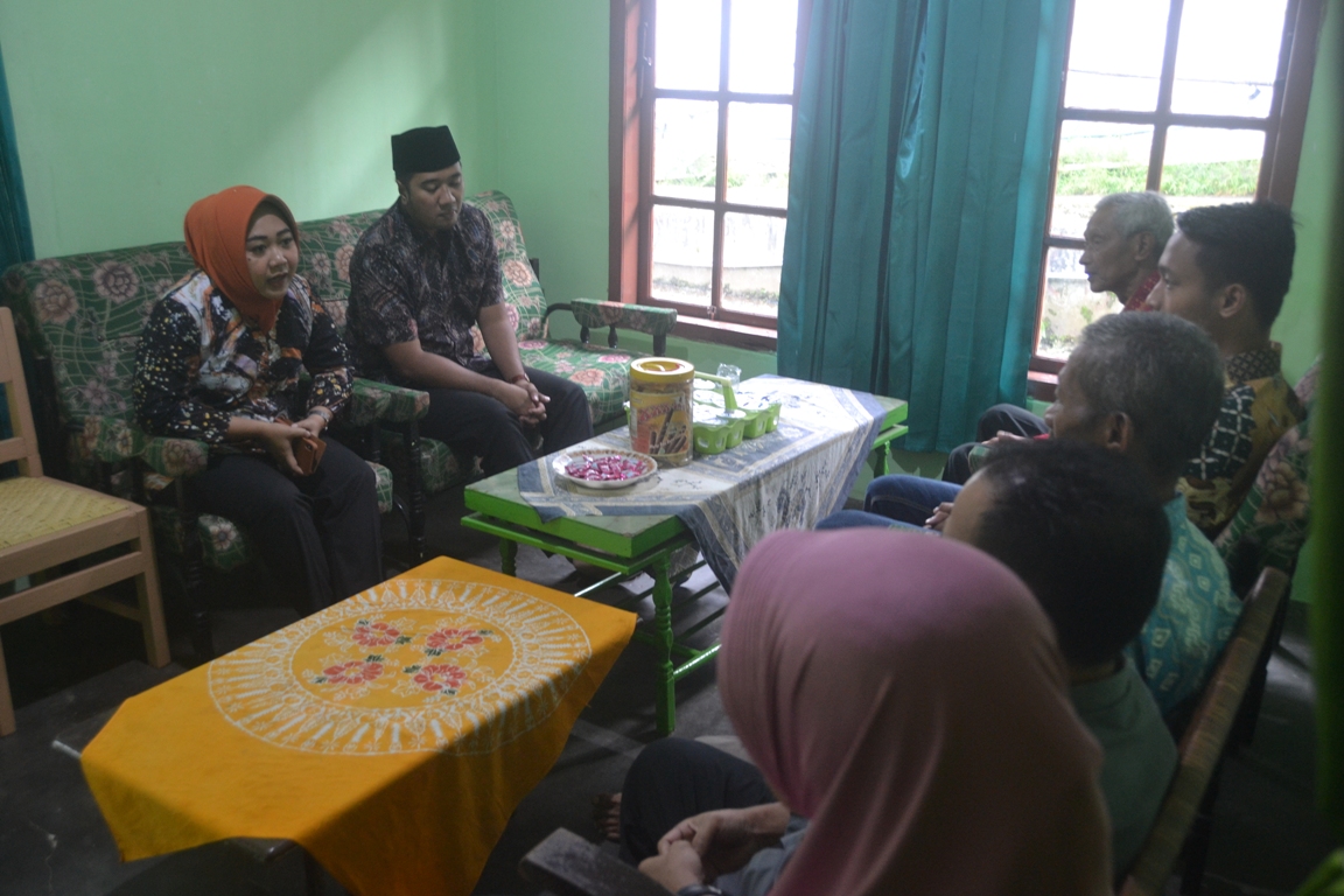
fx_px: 1232
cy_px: 448
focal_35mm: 33
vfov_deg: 40.0
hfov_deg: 57.2
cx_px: 672
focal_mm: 22
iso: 720
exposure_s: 1/15
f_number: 3.8
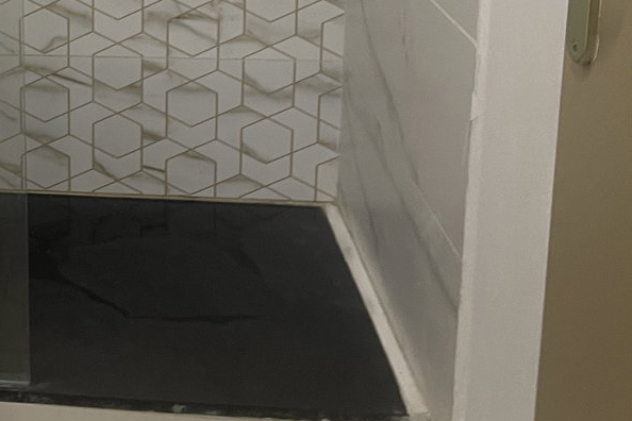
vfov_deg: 18.6
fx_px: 1229
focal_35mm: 70
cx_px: -143
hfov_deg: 25.6
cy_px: -51
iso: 125
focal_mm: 5.1
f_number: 1.6
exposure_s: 1/50
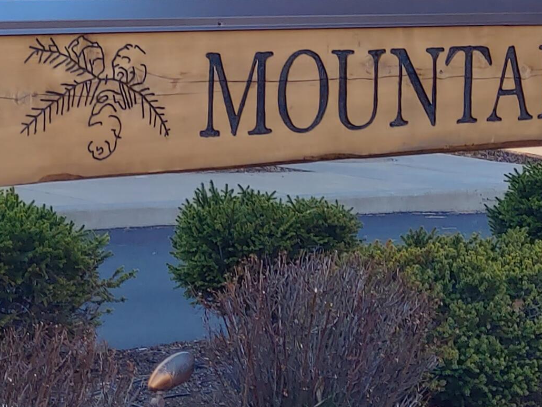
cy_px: -75
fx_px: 2600
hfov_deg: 11.9
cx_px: 367
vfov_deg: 8.8
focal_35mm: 166
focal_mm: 5.88
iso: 50
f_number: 2.4
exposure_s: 1/40
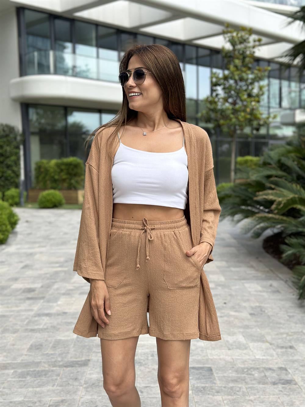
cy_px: 204
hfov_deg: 30.3
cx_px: 152
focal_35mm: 48
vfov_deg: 39.7
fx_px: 564
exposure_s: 1/535
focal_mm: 6.86
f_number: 1.78
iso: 80
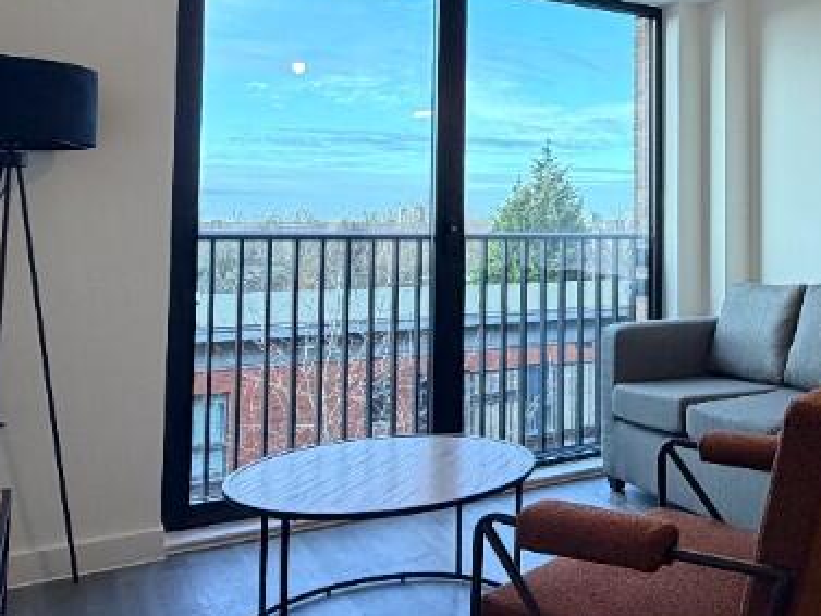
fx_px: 902
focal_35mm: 38
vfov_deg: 37.2
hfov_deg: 45.1
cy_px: 185
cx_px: 714
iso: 200
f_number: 2.2
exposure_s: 1/100
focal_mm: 2.22
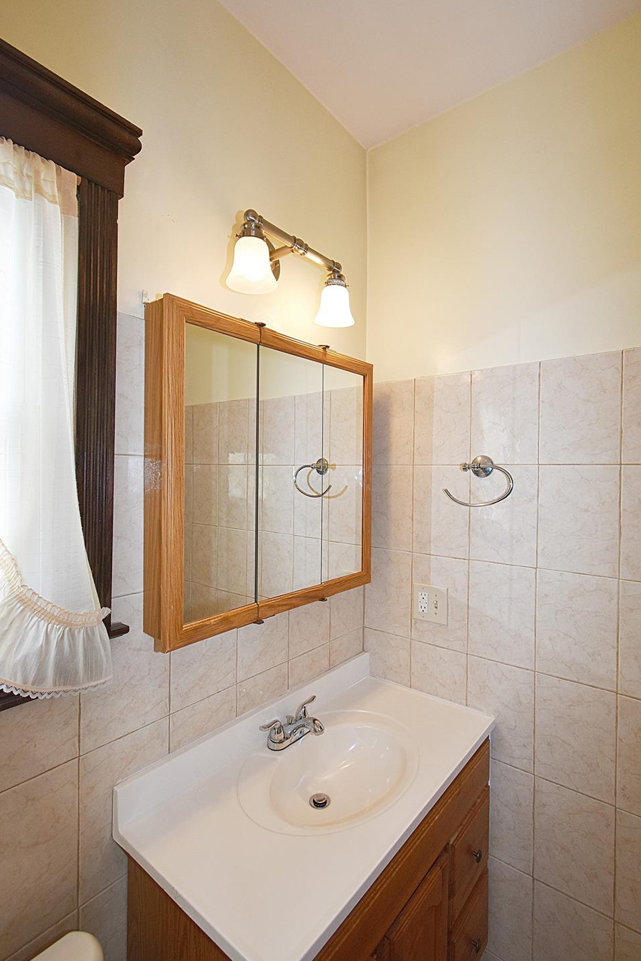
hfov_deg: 73.7
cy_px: 470
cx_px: 327
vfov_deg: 96.7
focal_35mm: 16
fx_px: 427
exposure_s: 1/100
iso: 180
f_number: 5
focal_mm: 10
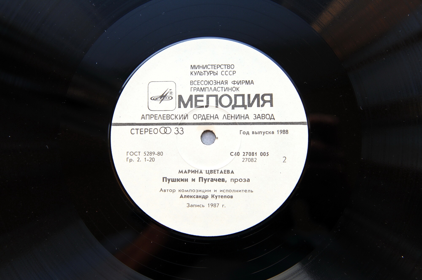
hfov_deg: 46.5
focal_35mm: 42
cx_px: 211
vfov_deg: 31.8
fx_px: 492
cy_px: 140
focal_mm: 28
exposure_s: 1/60
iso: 320
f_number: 4
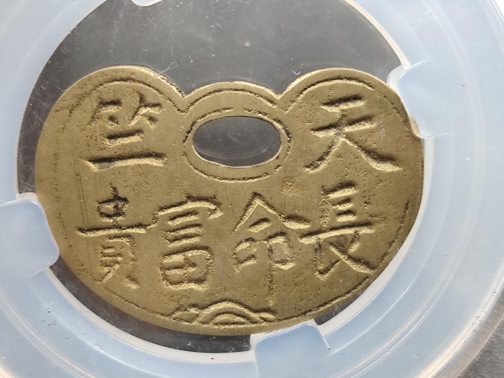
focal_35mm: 70
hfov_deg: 27.8
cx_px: 252
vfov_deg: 21.0
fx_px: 1019
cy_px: 189
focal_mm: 6.14
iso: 160
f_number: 1.65
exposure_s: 1/50
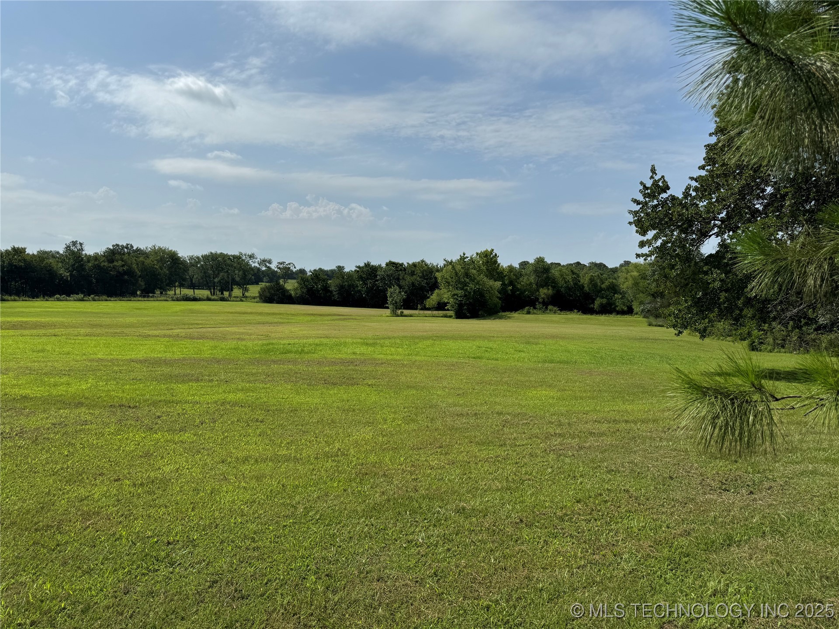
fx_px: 582
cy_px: 314
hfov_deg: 71.6
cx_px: 420
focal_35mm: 24
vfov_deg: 56.8
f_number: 1.78
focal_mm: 6.76
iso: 80
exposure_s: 1/9009
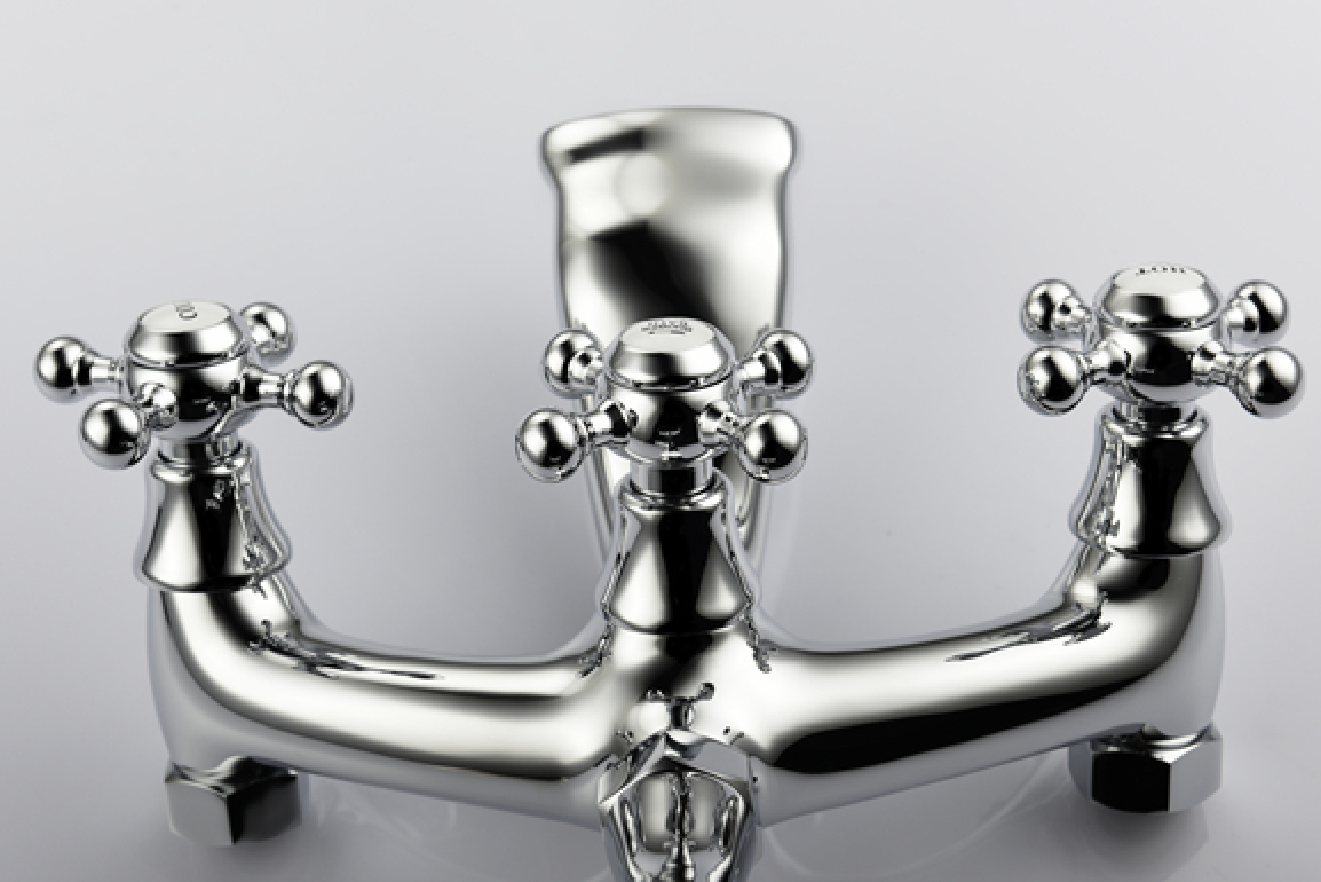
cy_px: 477
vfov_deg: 17.5
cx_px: 673
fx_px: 2863
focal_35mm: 78
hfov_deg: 26.0
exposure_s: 1/200
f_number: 10
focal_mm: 60
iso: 100
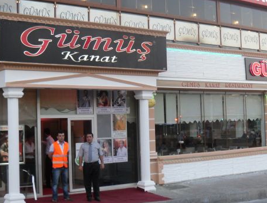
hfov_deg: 39.3
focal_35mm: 48
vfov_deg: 30.3
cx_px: 164
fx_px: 372
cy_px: 73
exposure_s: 1/45
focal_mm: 6
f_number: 2.8
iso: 100
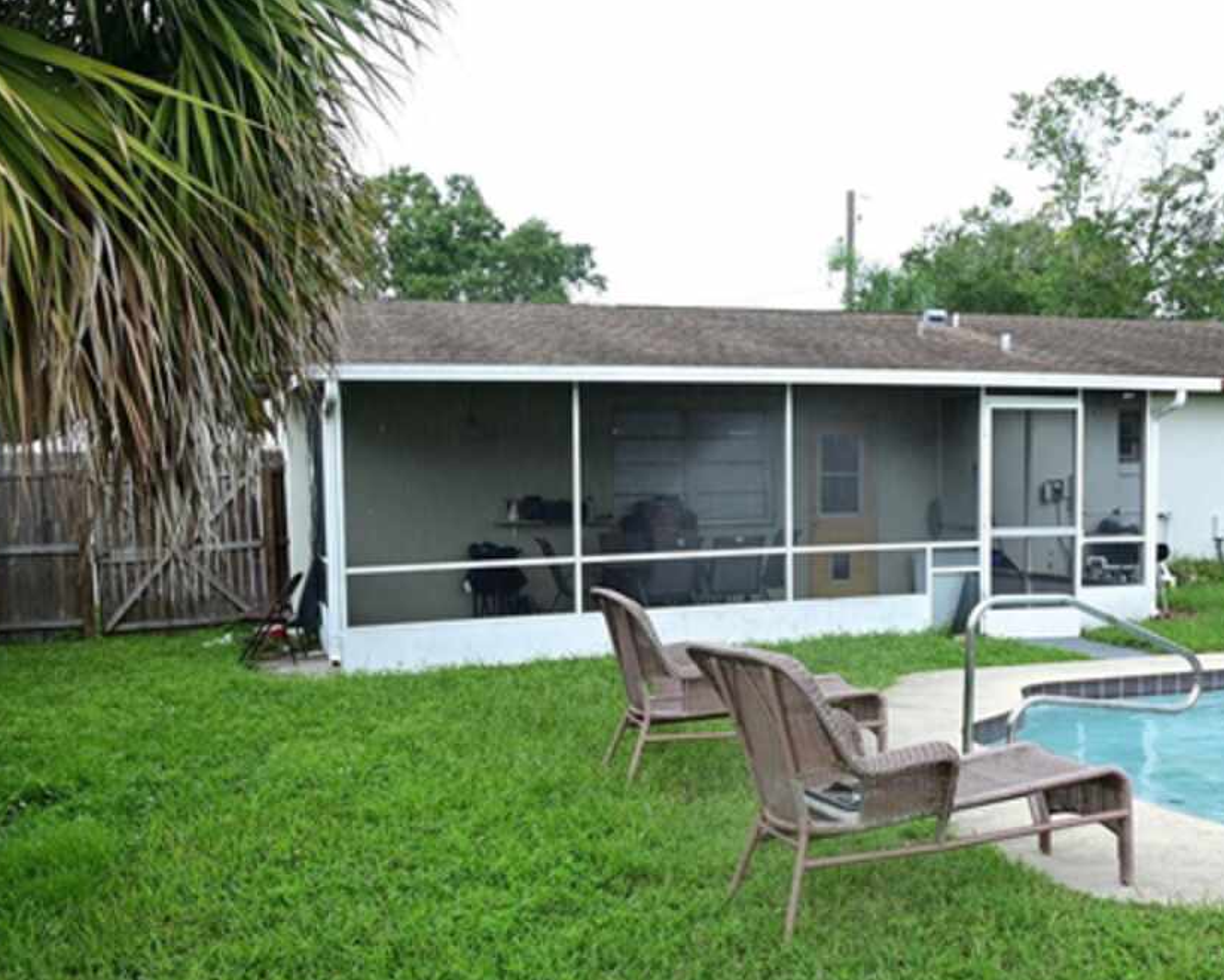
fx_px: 1268
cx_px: 674
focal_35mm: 35
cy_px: 580
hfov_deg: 51.4
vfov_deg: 42.1
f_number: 5
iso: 250
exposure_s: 1/100
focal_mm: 16
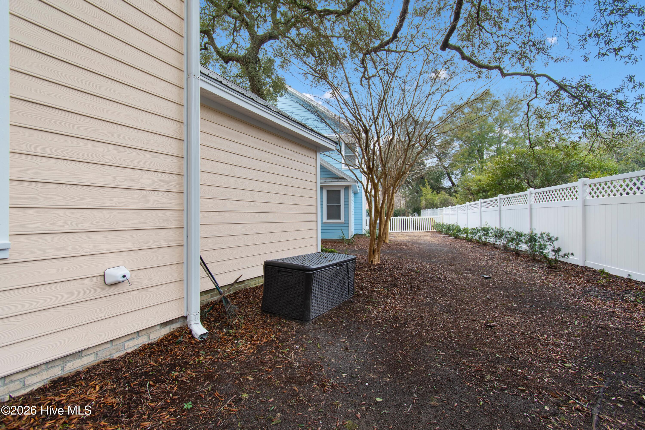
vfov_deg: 77.3
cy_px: 215
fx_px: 269
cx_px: 322
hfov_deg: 100.4
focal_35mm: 15
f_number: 4.5
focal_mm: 10
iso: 100
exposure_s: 1/20
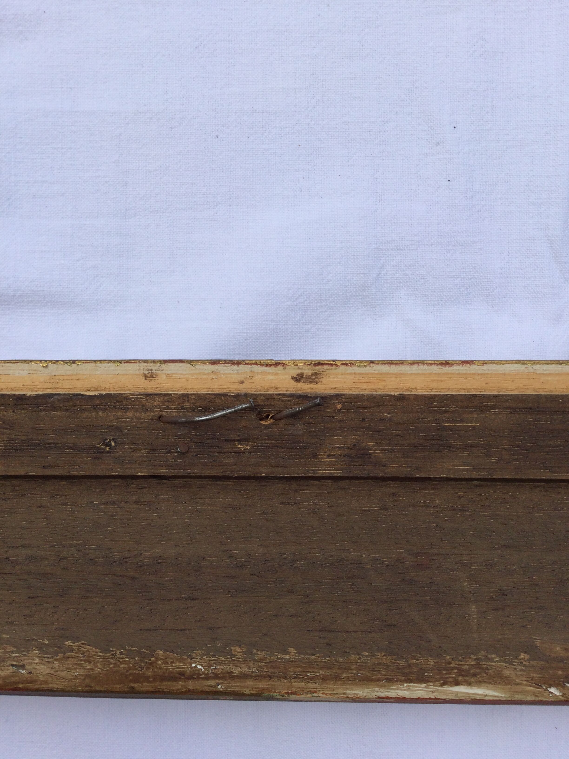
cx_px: 284
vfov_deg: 58.4
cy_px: 380
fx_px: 679
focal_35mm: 31
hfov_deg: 45.4
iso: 25
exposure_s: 1/696
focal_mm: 3.3
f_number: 2.4
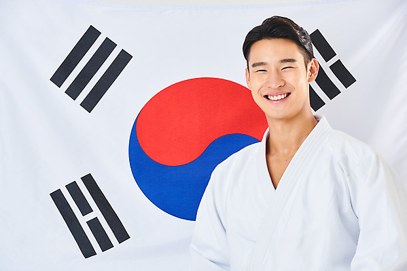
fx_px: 2262
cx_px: 204
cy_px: 136
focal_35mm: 200
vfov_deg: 6.9
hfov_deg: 10.3
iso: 100
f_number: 11
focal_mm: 200
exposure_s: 1/125
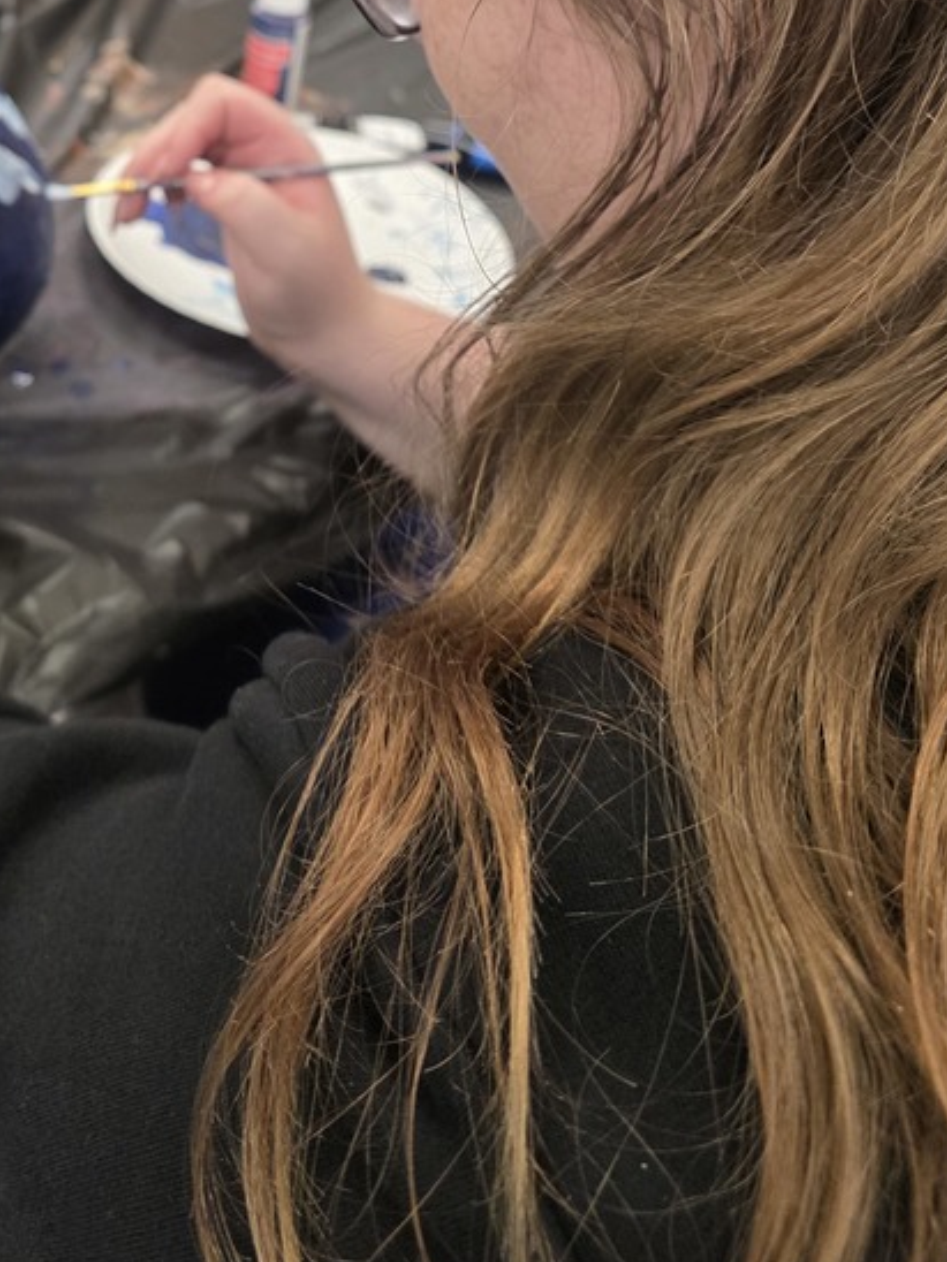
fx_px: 1568
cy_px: 147
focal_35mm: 43
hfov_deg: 32.9
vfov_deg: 40.8
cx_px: 237
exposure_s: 1/120
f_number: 1.7
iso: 400
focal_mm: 6.3
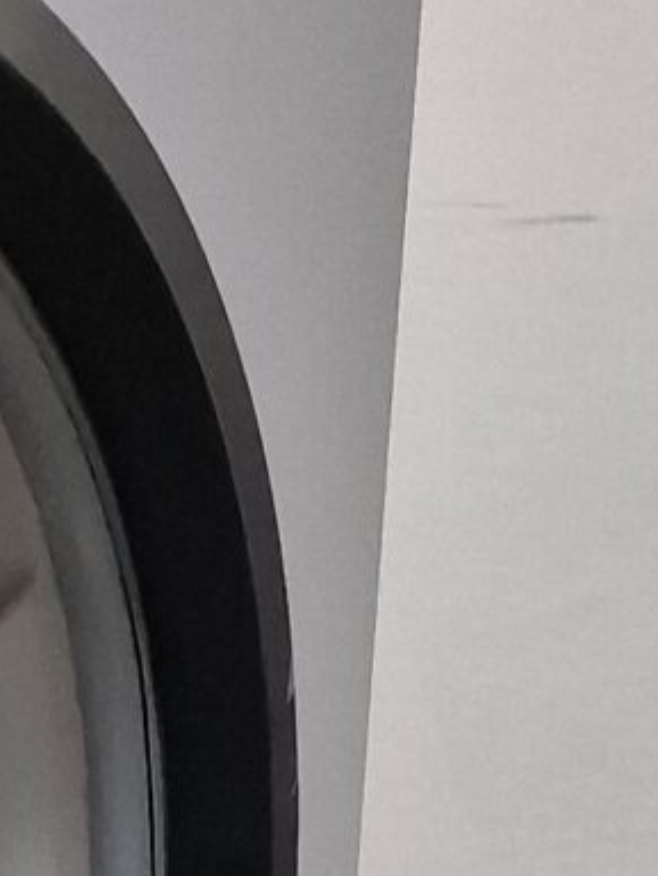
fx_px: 3876
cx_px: -1259
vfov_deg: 12.6
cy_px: 1010
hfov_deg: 8.3
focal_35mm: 153
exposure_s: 1/100
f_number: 1.8
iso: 250
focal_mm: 6.4
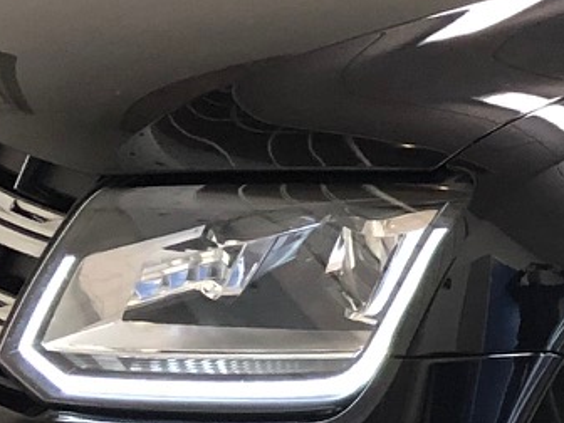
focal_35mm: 168
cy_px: 114
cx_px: 1328
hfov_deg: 10.3
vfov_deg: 8.8
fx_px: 2737
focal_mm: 3.99
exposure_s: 1/17
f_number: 1.8
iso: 100
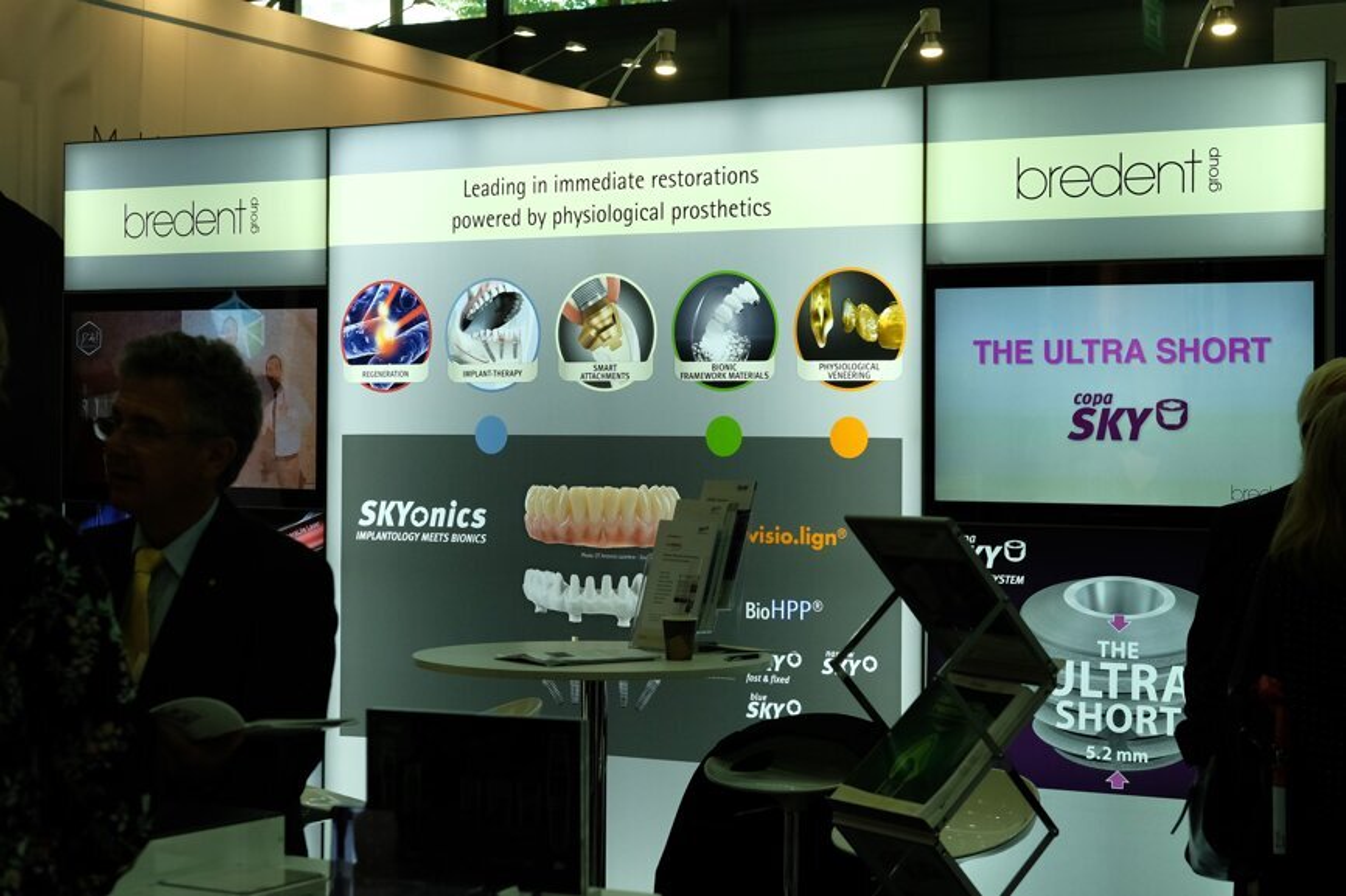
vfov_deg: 25.5
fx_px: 1981
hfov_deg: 37.5
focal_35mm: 53
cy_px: 448
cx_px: 673
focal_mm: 35
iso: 1600
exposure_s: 1/550
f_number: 4
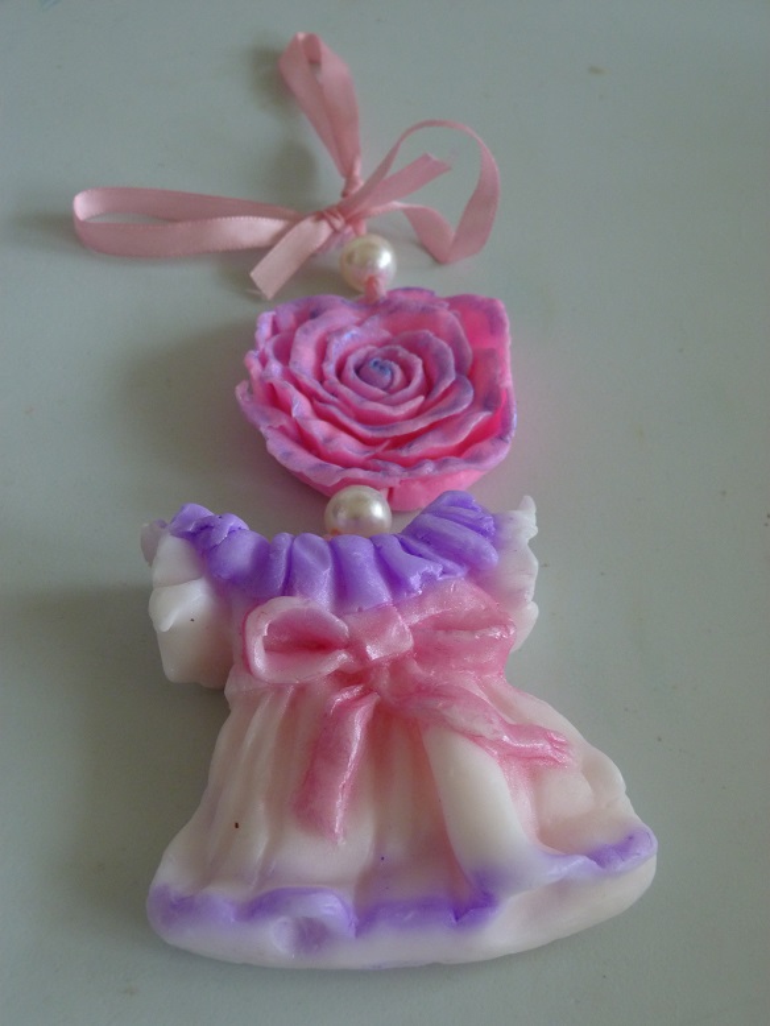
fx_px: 1601
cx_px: 385
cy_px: 513
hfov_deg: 27.0
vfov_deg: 35.5
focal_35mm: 54
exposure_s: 1/60
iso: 200
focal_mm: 9.7
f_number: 3.2
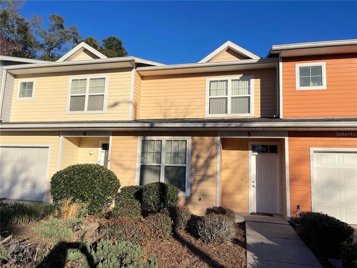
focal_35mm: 25
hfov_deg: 69.4
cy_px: 134
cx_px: 178
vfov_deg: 54.9
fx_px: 258
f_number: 1.6
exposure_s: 1/5376
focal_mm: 5.1
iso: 32
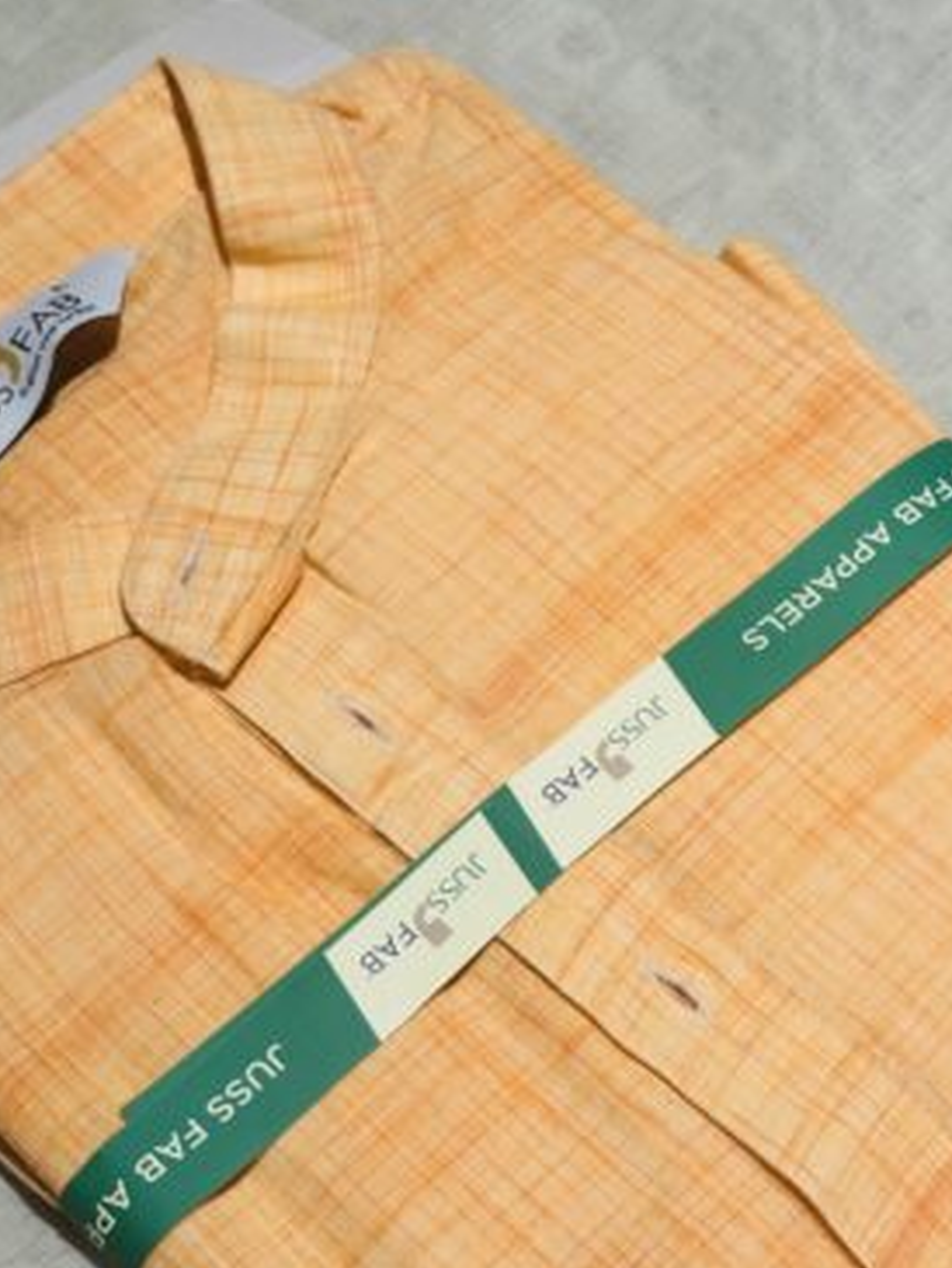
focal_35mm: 78
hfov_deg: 18.9
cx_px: 592
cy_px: 860
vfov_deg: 24.9
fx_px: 2859
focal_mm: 6.86
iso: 100
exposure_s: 1/60
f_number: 1.78
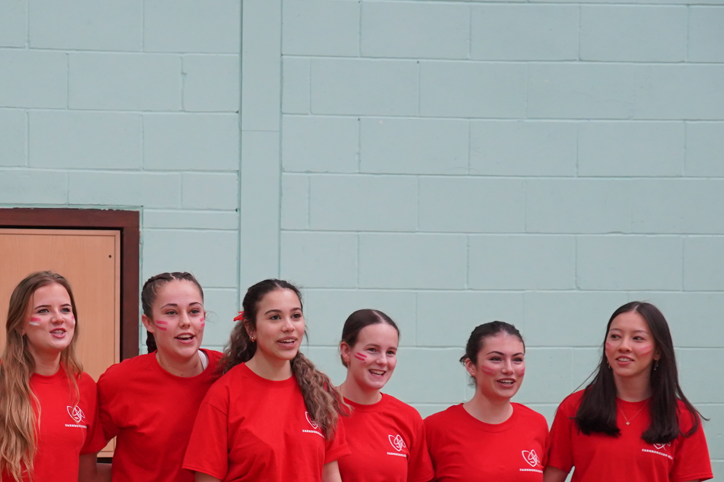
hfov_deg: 12.7
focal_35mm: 161
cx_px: 108
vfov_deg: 8.5
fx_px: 3237
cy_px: 453
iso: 1000
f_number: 4.5
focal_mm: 55
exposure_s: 1/160
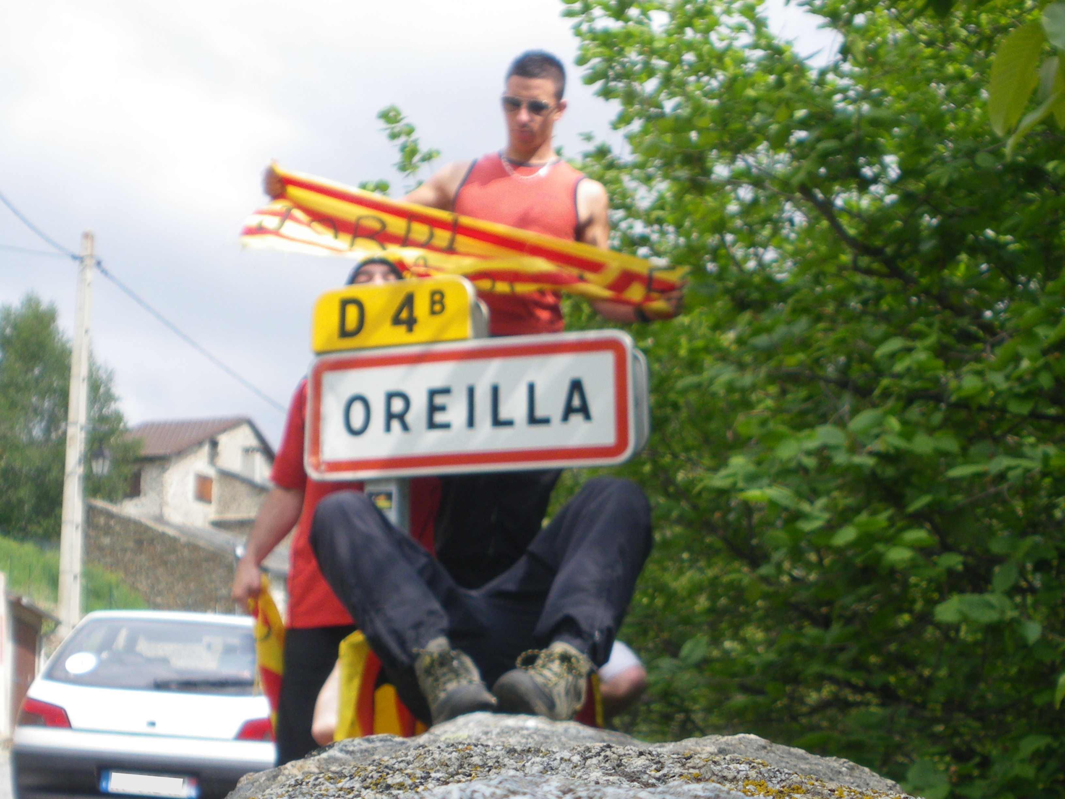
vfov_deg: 34.3
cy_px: 400
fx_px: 1292
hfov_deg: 44.8
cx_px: 532
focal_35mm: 42
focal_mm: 7.5
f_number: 4
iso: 64
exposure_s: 1/320
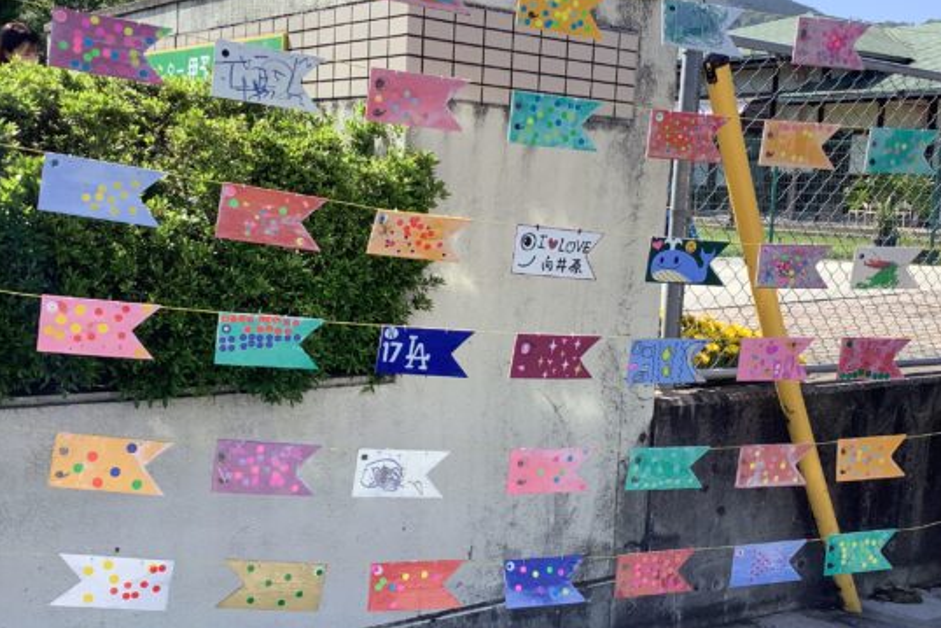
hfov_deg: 42.7
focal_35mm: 46
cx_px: 526
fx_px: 1203
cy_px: 350
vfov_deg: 29.2
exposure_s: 1/691
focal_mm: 3.3
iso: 25
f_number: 2.4
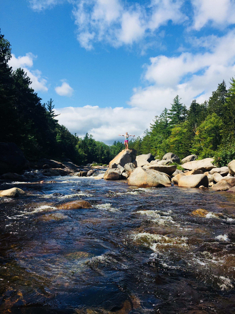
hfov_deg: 48.2
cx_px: 118
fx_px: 262
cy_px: 157
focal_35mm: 29
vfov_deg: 61.7
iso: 32
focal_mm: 4.15
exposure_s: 1/3300
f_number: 2.2
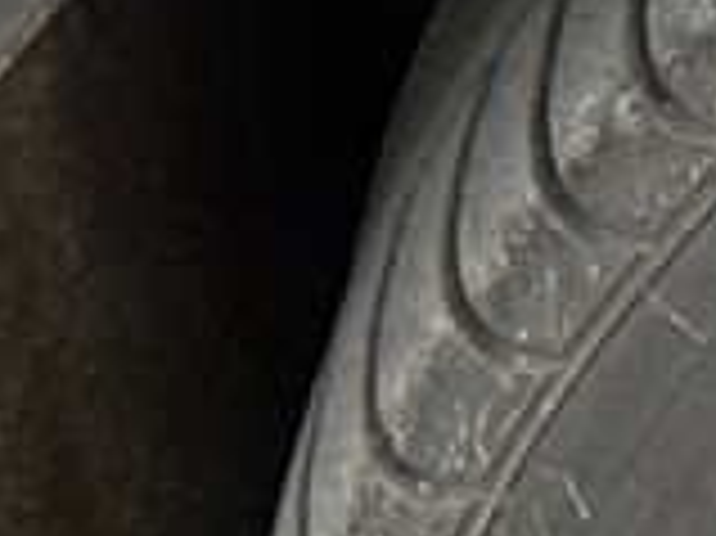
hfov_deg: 5.9
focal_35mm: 310
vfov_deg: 4.7
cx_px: 2220
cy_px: 914
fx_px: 6407
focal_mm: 6.76
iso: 80
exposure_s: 1/236
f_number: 1.78
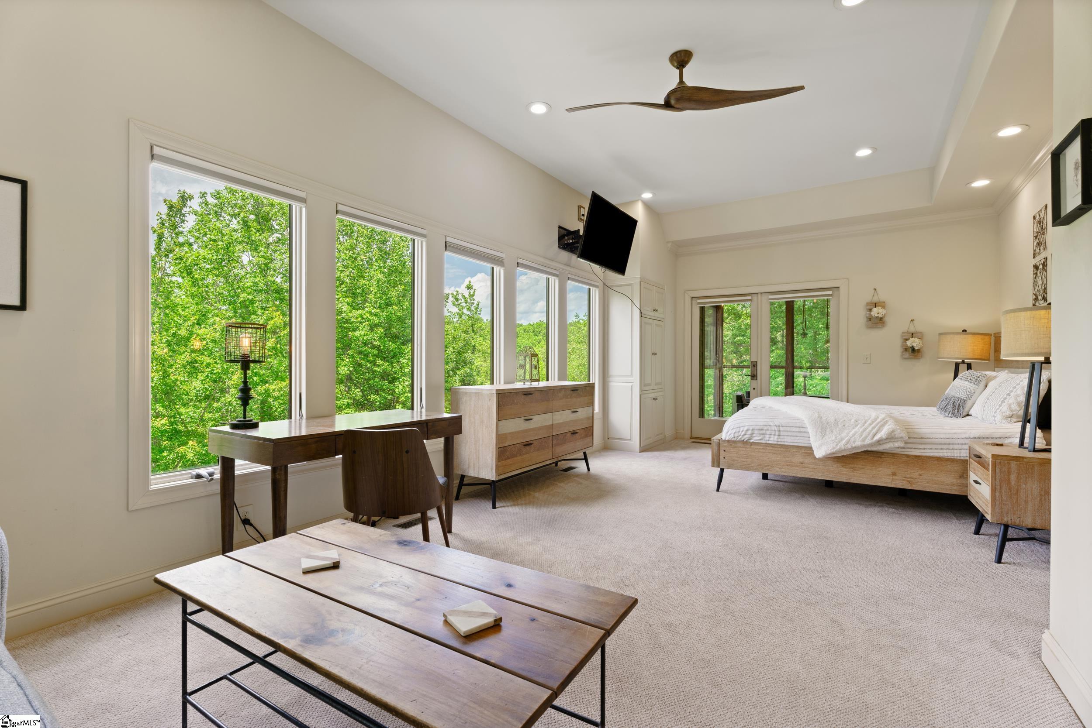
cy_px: 364
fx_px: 485
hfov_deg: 96.7
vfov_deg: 73.8
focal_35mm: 16
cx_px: 546
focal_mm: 16
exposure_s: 1/13
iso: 320
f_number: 9
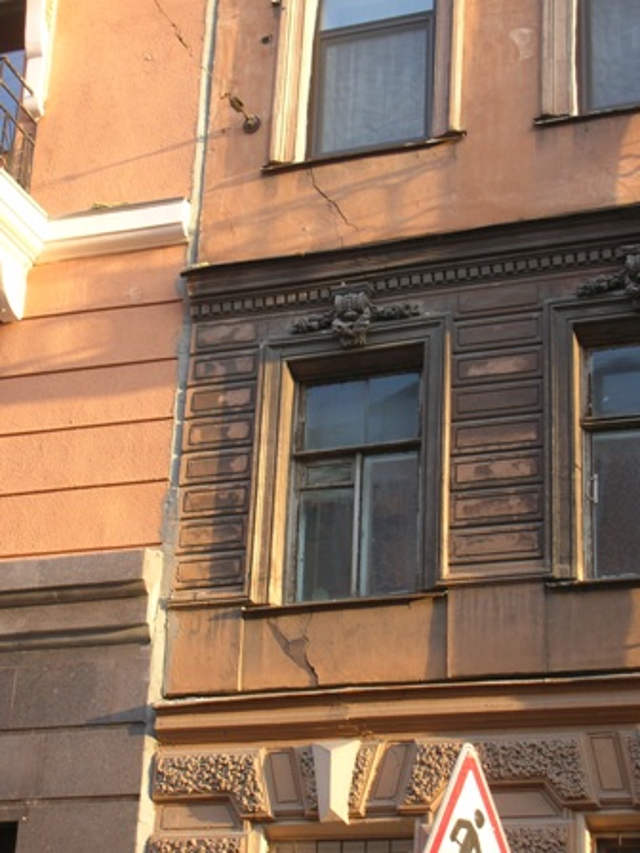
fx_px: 1923
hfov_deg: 18.9
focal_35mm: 78
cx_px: 320
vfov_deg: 25.0
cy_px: 426
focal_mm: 13
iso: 50
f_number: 4.1
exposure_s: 1/30
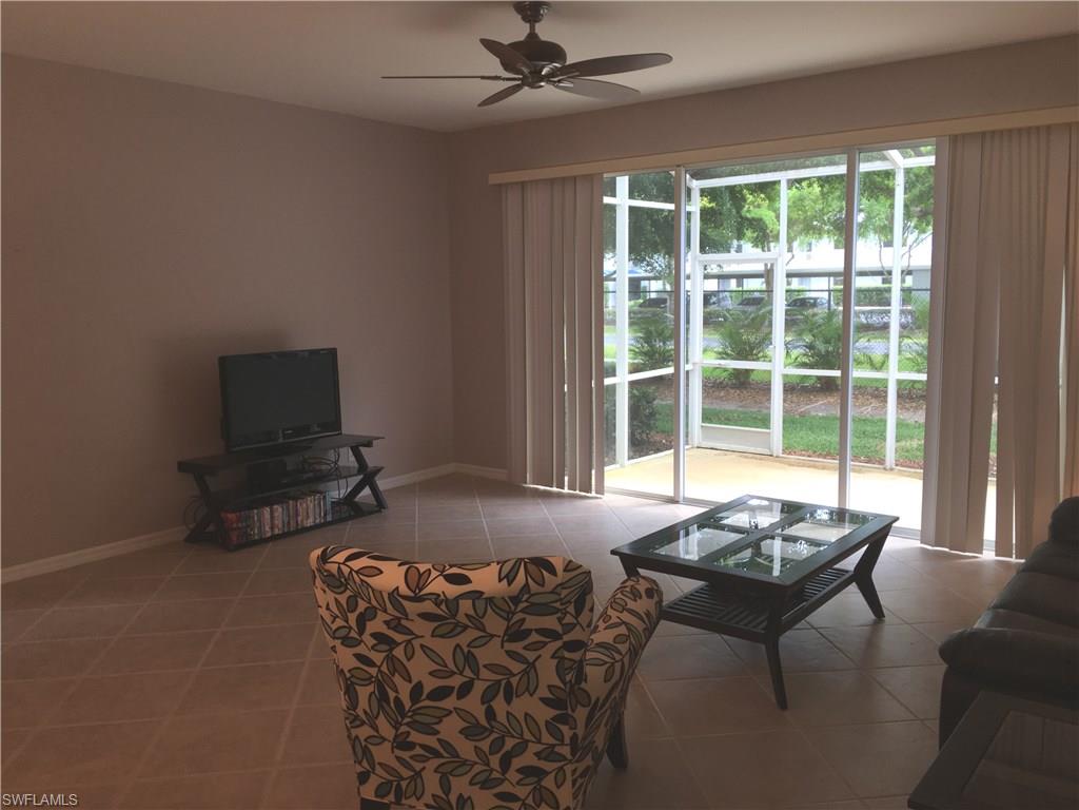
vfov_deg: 48.2
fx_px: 904
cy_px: 405
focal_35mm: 29
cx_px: 540
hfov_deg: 61.7
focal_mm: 4.15
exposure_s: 1/34
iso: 25
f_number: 2.2
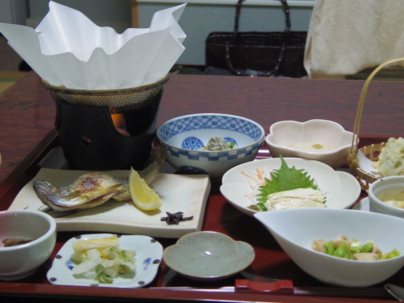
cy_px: 147
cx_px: 239
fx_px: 700
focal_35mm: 60
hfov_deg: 32.1
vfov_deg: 24.4
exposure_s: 1/60
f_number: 1.9
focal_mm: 8.5
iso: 400
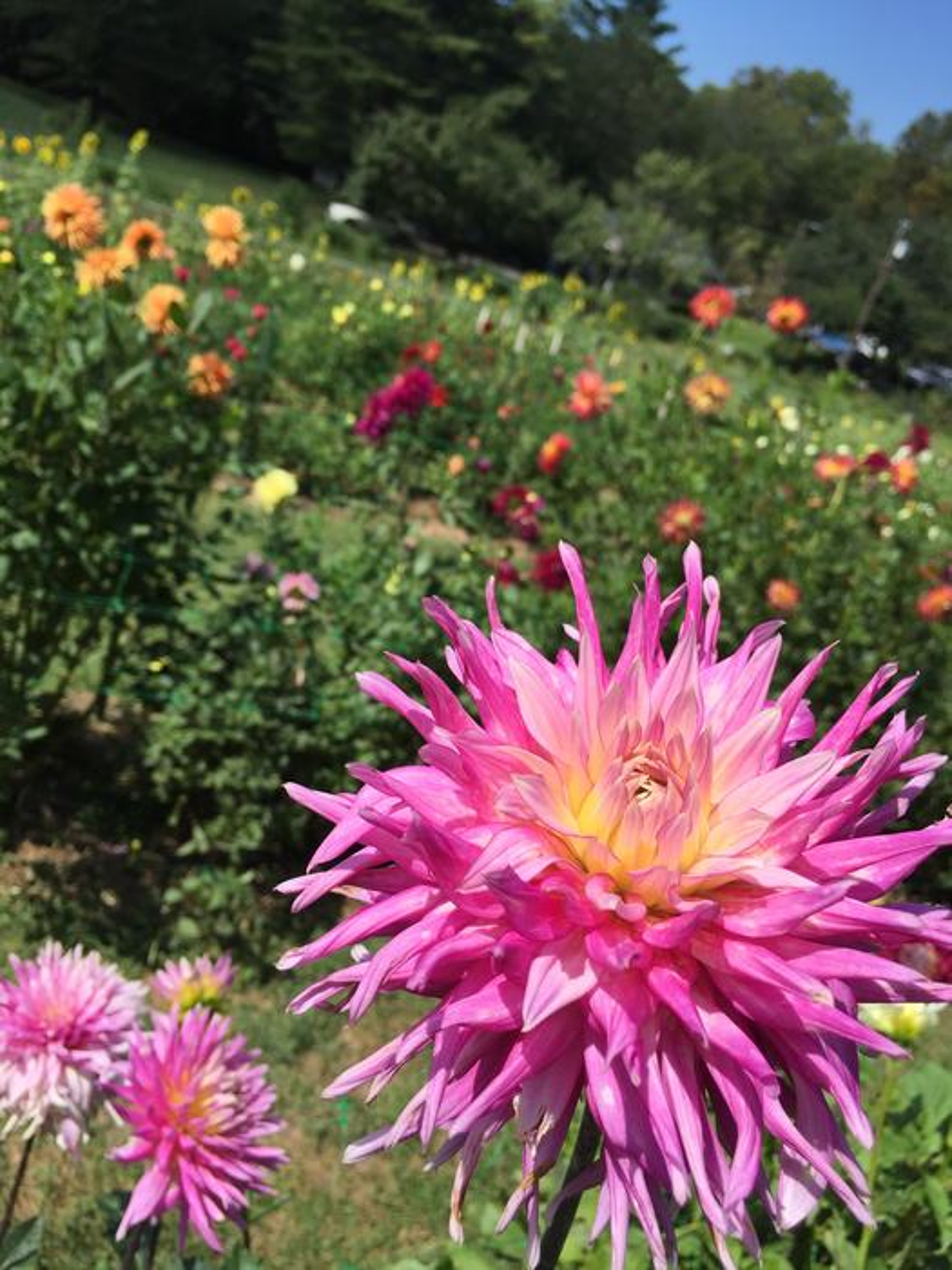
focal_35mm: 29
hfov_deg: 48.2
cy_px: 635
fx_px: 1063
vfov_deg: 61.7
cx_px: 476
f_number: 2.2
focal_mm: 4.15
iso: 32
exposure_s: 1/2326
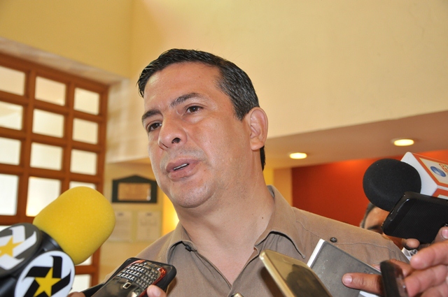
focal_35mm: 45
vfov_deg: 29.8
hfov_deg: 43.7
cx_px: 224
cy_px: 148
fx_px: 559
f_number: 4.2
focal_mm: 30
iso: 1000
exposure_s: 1/60
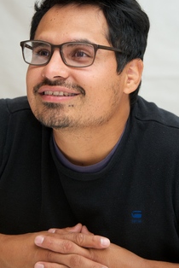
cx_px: 87
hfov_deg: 8.7
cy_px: 107
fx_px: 1183
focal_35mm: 159
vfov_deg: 12.9
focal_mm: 125
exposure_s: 1/60
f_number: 5.6
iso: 1000
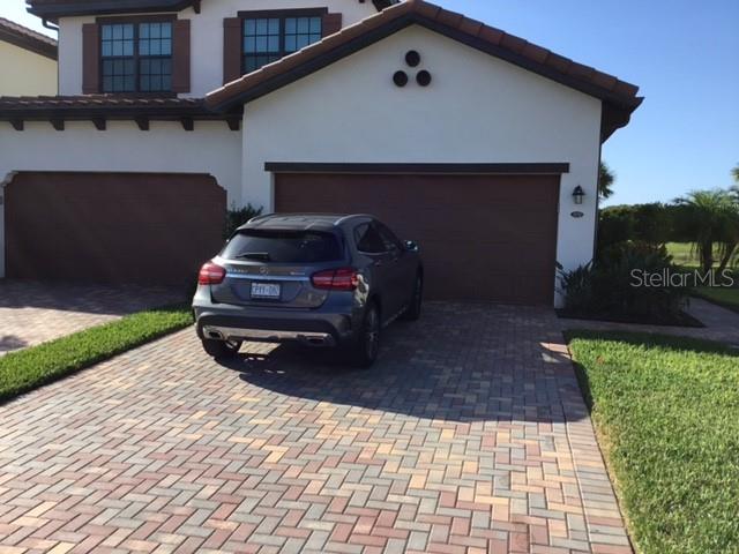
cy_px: 277
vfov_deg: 45.4
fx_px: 662
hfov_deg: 58.4
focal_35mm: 31
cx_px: 370
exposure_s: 1/831
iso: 25
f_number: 2.4
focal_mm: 3.3
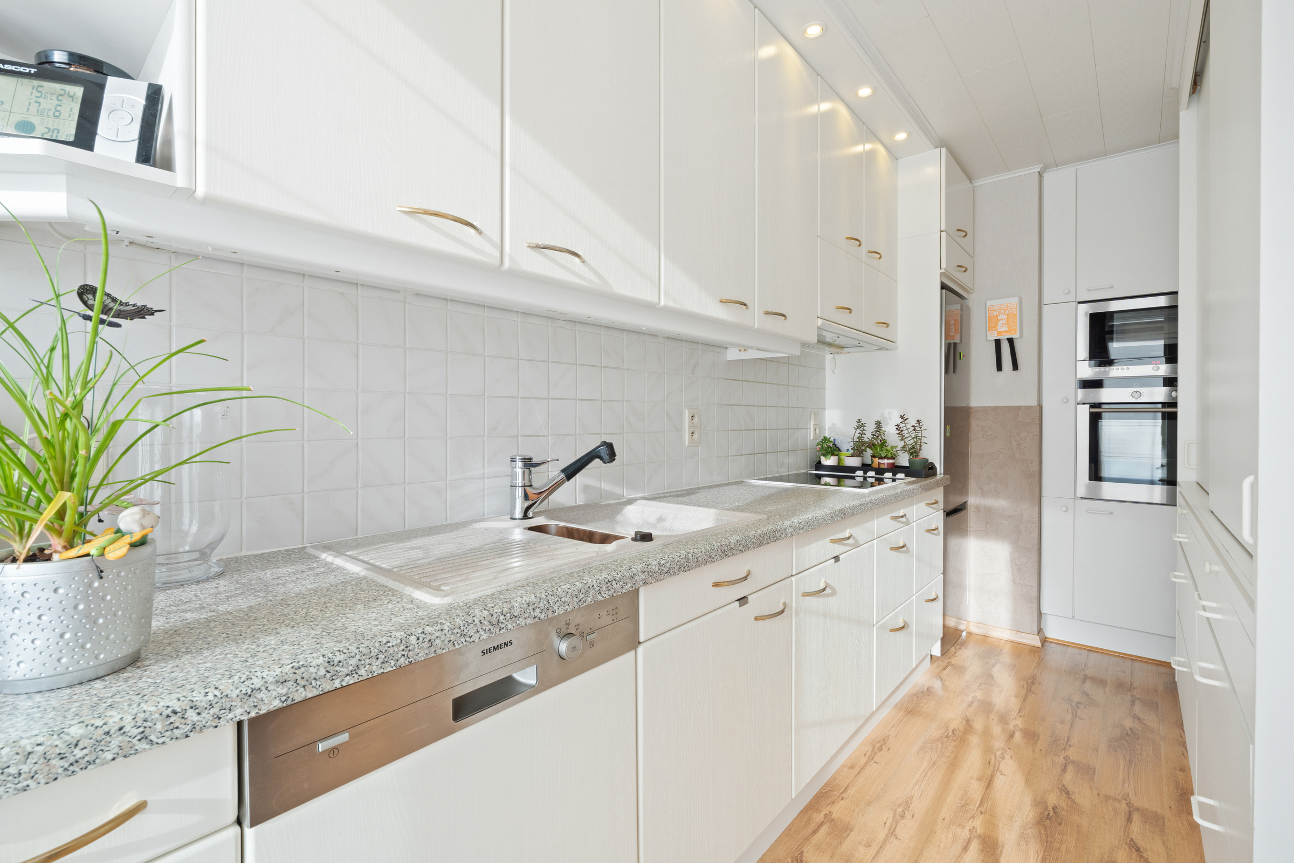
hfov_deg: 96.7
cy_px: 432
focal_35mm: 16
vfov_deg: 73.7
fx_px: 575
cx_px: 647
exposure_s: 1/6
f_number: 11
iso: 250
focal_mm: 16
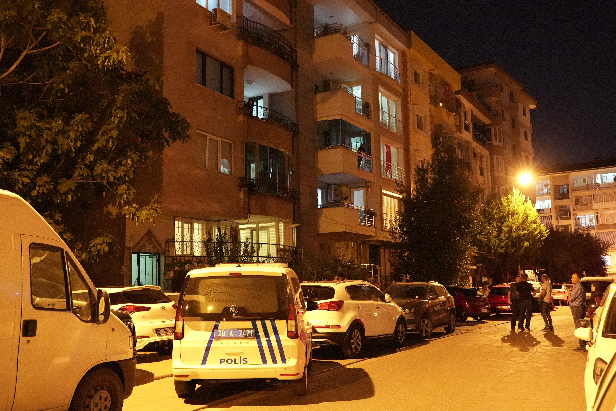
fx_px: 616
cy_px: 206
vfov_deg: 36.9
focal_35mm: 36
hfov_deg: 53.1
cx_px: 308
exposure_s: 1/40
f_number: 3.2
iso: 16000
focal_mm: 24
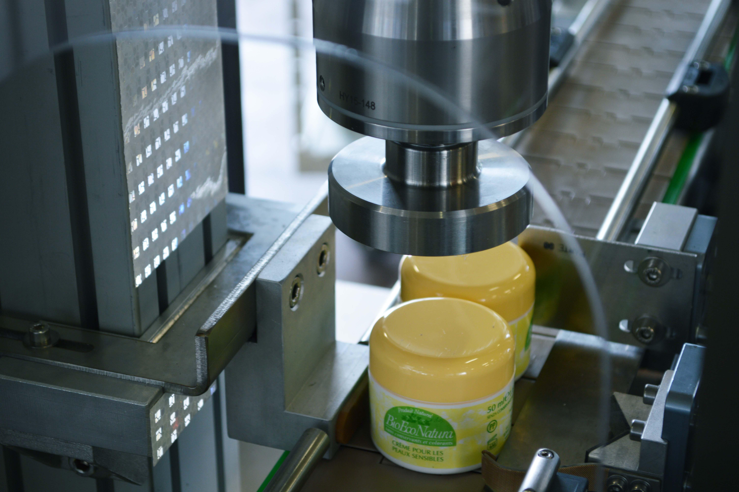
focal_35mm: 78
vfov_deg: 17.5
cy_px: 246
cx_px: 370
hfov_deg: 26.0
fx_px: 1600
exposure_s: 1/10
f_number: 5.6
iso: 200
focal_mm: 52
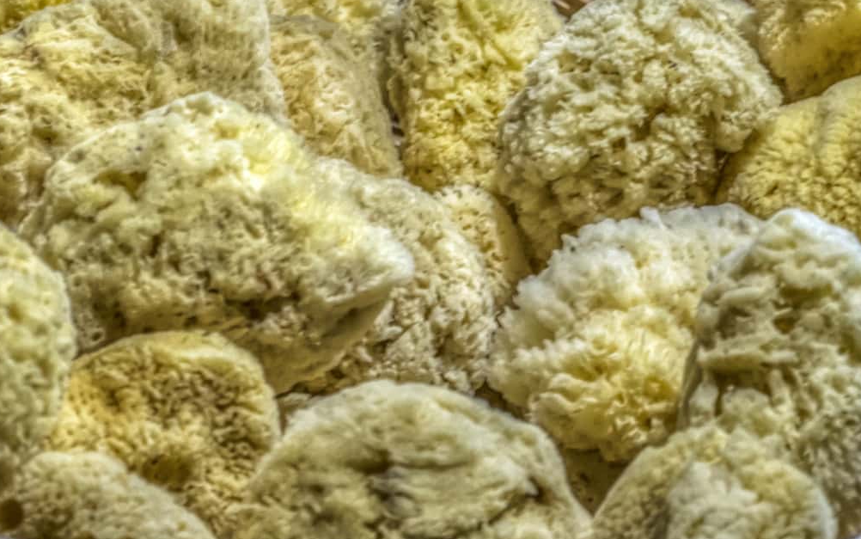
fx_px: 7441
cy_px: 204
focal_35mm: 317
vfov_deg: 4.1
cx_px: 350
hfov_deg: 6.6
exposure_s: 1/60
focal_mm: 98
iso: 400
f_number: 5.6
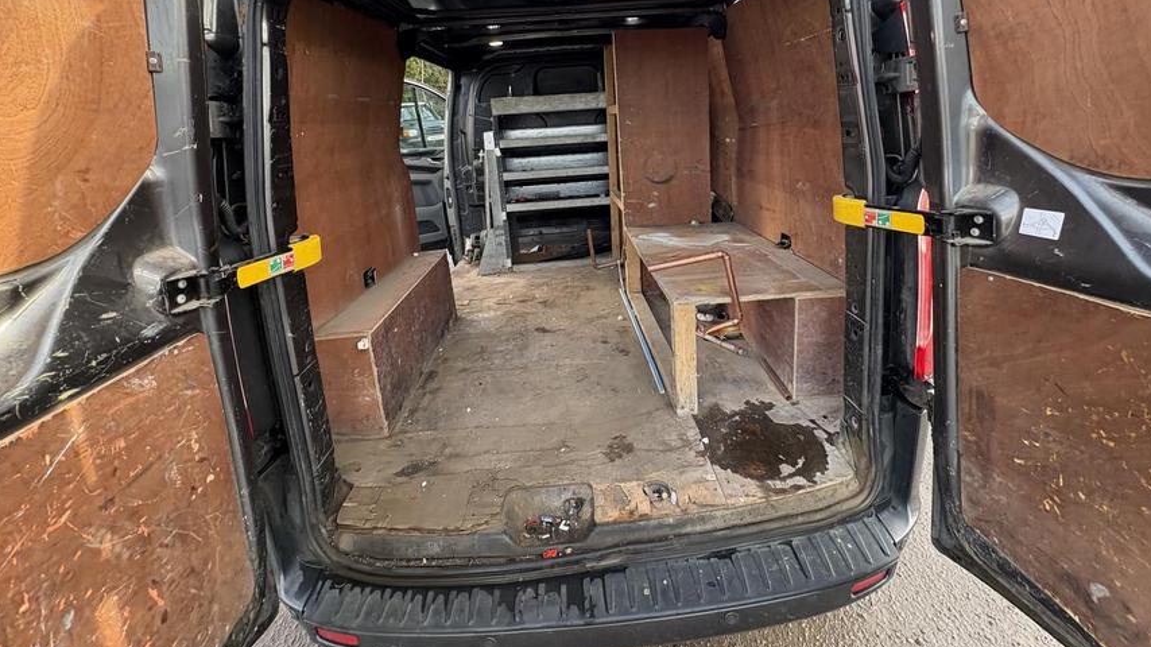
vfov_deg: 64.8
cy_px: 202
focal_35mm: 16
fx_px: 488
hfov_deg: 99.3
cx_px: 598
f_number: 2.2
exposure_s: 1/134
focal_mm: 2.22
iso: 125
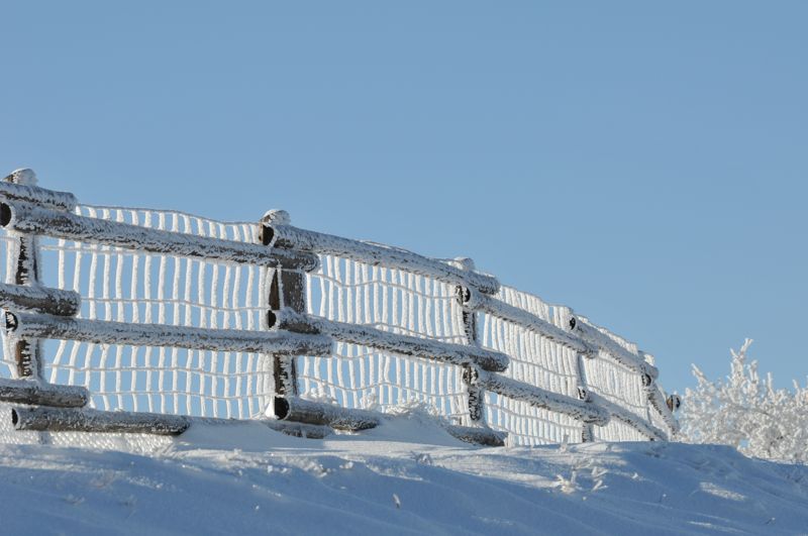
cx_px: 404
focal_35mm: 218
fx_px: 4875
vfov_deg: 6.3
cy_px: 268
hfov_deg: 9.5
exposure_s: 1/500
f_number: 11
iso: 200
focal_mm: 145
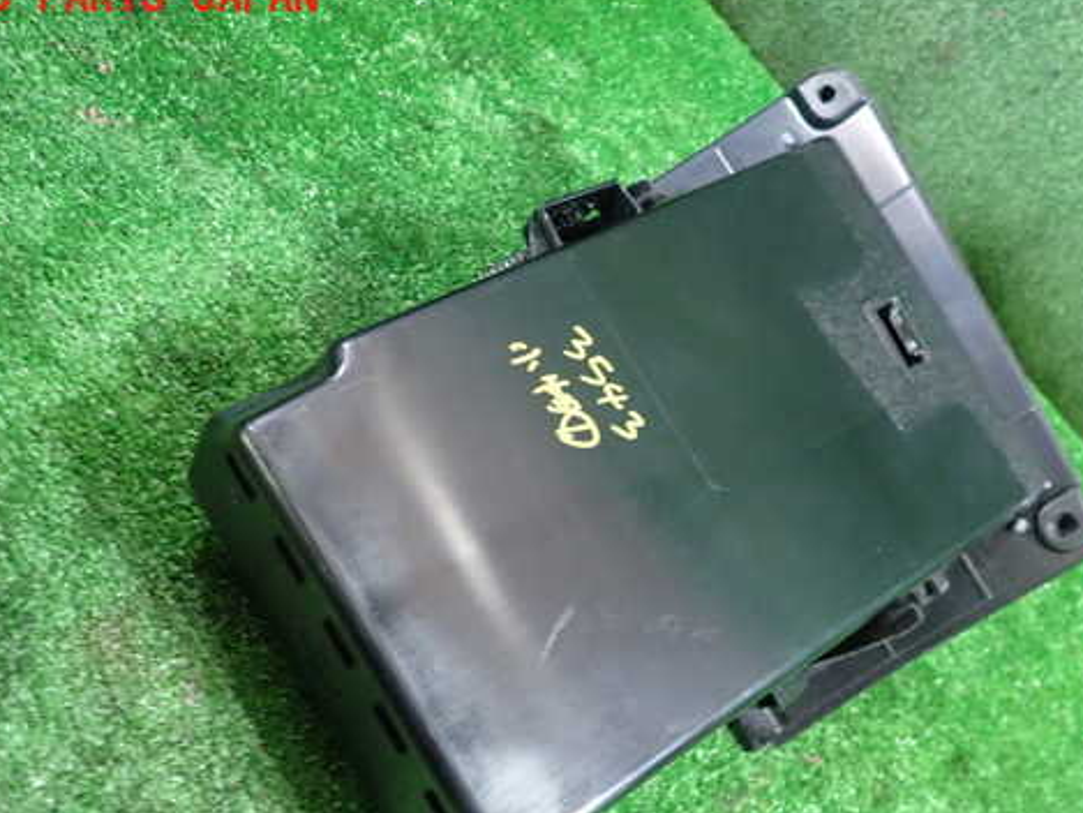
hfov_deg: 56.7
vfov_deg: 44.0
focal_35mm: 32
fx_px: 1001
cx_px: 591
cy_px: 487
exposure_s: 1/30
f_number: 2
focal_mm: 4.5
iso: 500
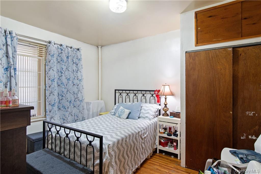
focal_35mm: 18
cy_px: 87
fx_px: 130
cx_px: 130
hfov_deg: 90.0
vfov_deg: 67.3
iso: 400
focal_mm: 12
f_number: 8
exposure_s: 2
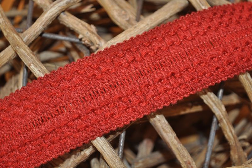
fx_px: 482
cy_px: 84
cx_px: 126
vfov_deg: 19.7
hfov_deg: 29.3
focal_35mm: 69
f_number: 5
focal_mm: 46
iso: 250
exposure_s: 1/60
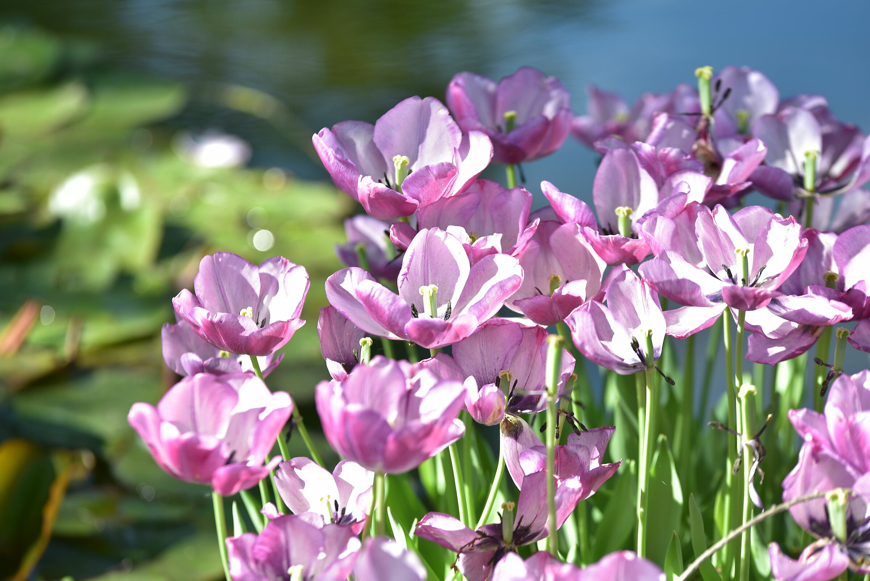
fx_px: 4835
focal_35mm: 200
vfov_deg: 6.9
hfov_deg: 10.3
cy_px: 290
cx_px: 435
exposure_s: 1/160
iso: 100
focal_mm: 200
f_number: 4.5
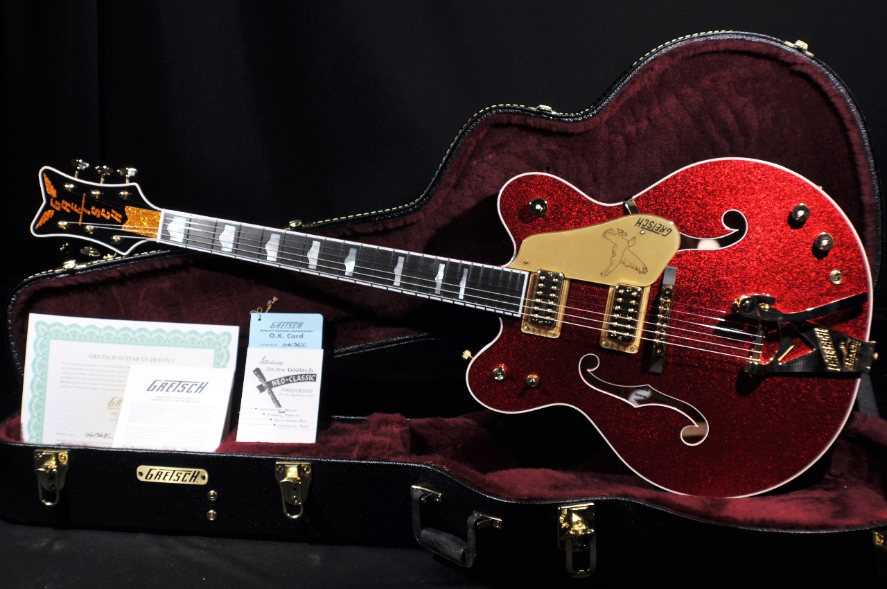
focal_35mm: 75
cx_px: 444
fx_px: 1846
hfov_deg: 27.0
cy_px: 294
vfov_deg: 18.1
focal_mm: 50
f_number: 6.3
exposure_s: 1/160
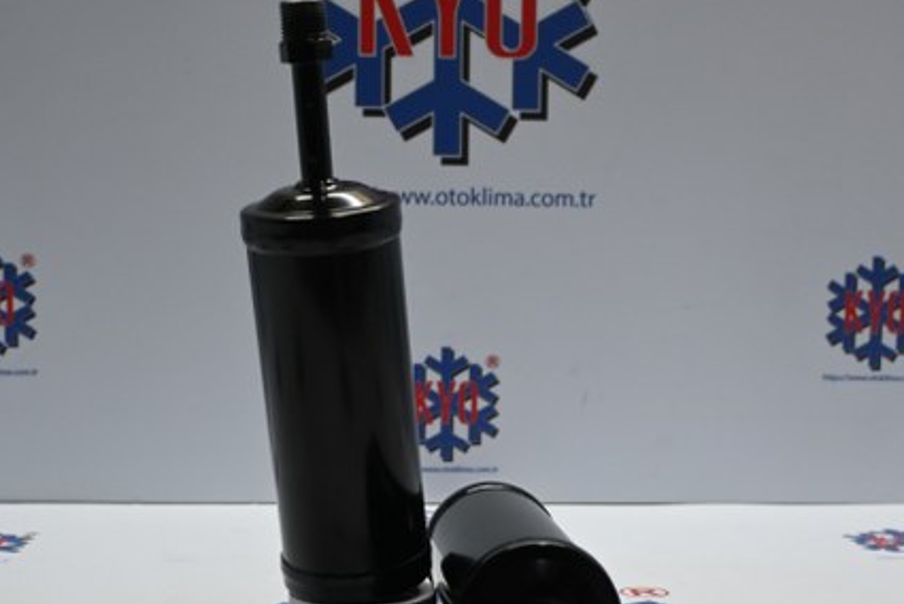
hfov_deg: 35.6
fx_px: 1409
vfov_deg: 24.1
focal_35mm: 56
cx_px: 459
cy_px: 381
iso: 800
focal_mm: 26.5
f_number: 4.5
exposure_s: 1/125
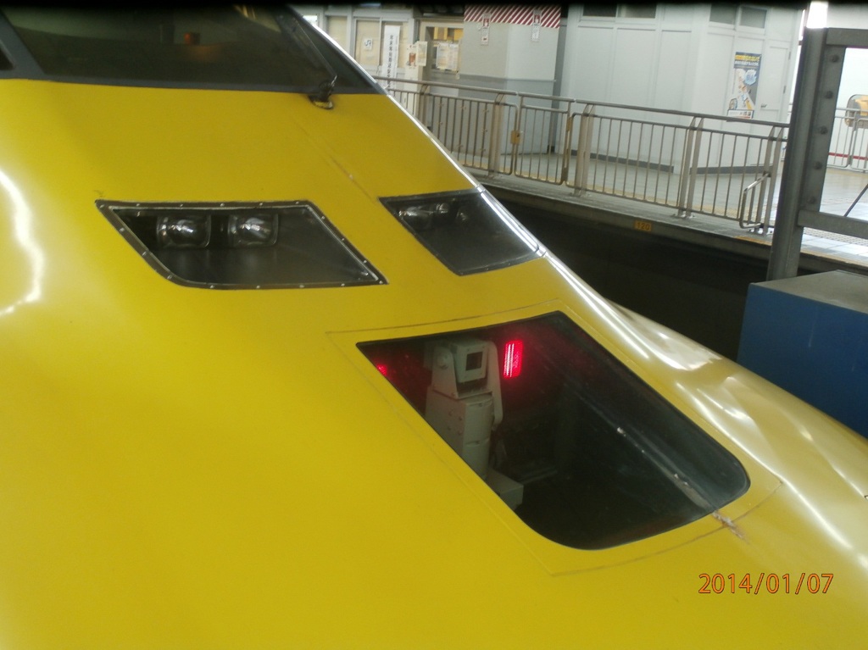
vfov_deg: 38.6
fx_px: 927
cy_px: 325
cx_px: 434
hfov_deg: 50.2
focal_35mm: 37
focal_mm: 6.6
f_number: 3.5
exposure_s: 1/8
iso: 200
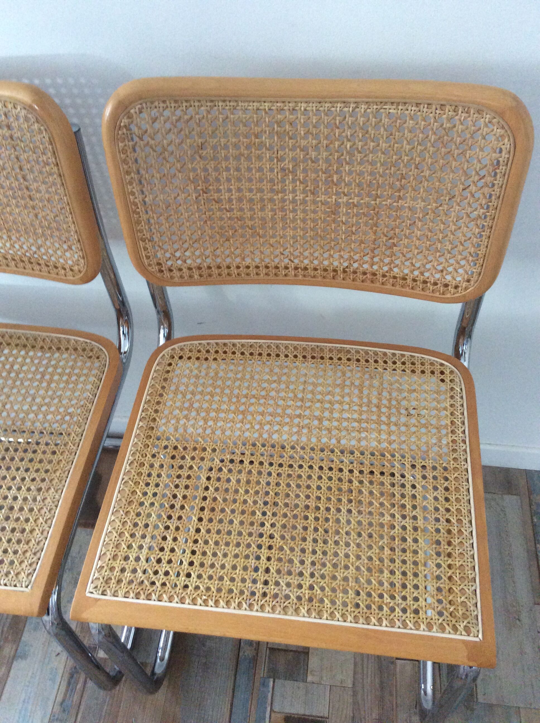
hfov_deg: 44.1
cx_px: 270
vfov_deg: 56.9
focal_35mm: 32
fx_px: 667
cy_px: 362
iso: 250
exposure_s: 1/25
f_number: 2.4
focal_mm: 3.3
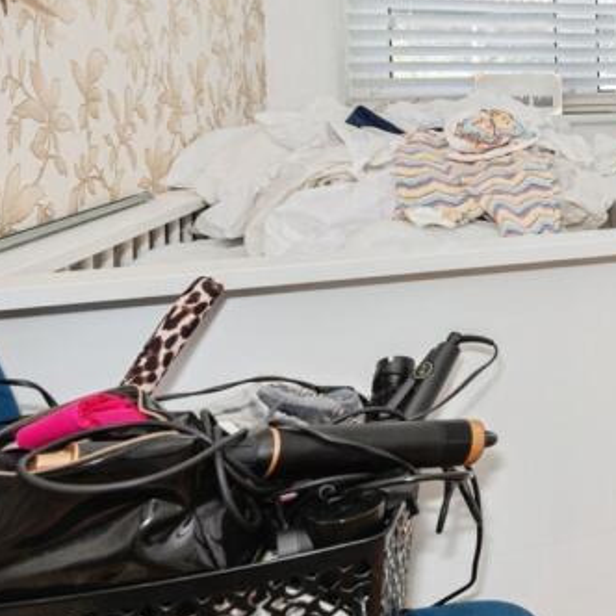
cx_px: 939
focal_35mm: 42
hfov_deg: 27.1
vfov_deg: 38.1
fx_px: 846
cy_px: 100
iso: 200
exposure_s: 1/30
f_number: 8
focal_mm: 16
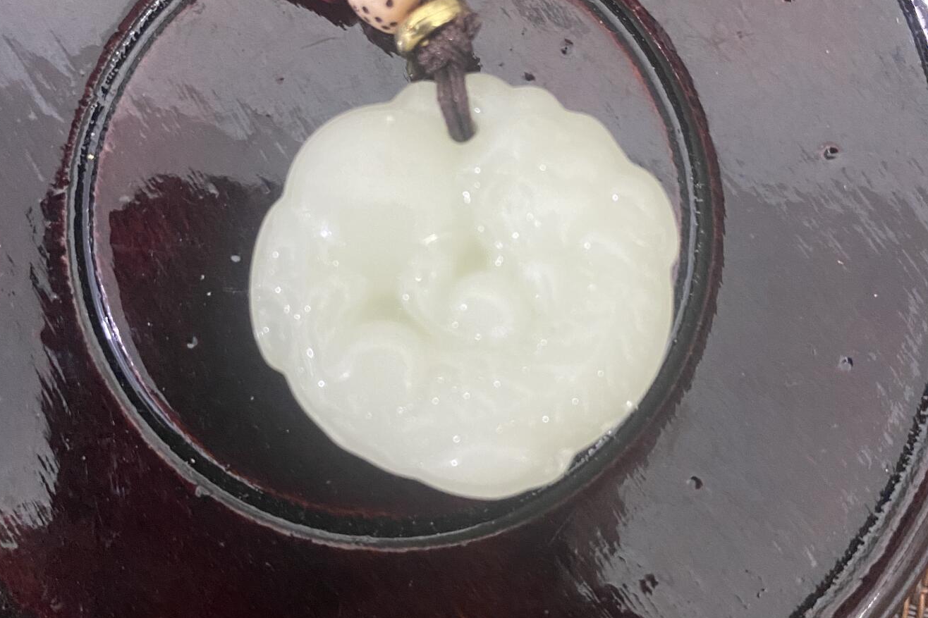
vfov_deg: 35.9
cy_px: 279
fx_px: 954
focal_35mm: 37
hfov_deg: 51.9
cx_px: 454
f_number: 1.8
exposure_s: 1/40
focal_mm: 4.25
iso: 640
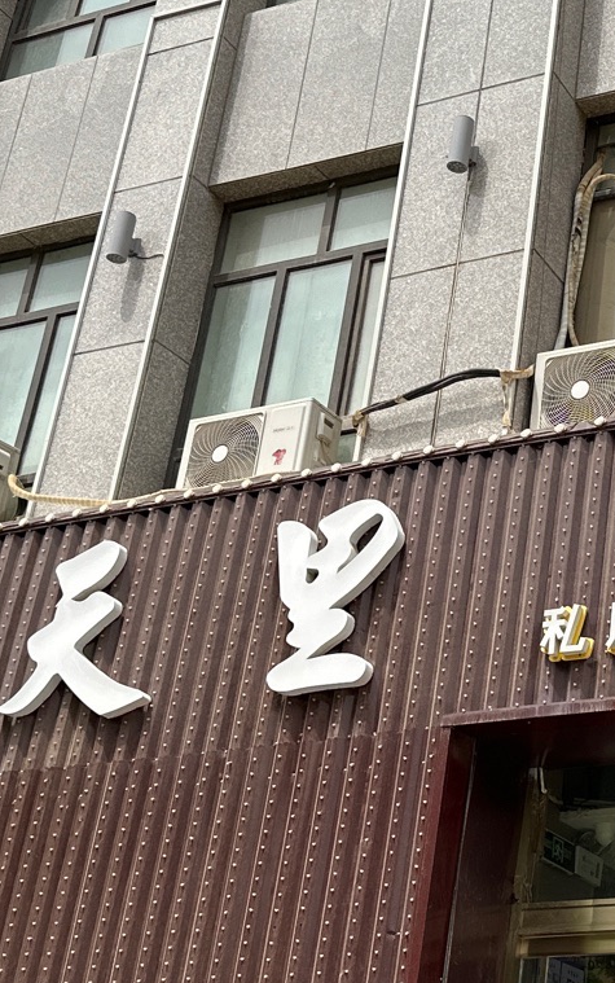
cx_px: 707
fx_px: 1795
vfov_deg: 30.6
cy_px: 412
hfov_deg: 18.6
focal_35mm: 67
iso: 80
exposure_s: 1/5263
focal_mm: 6.86
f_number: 1.78
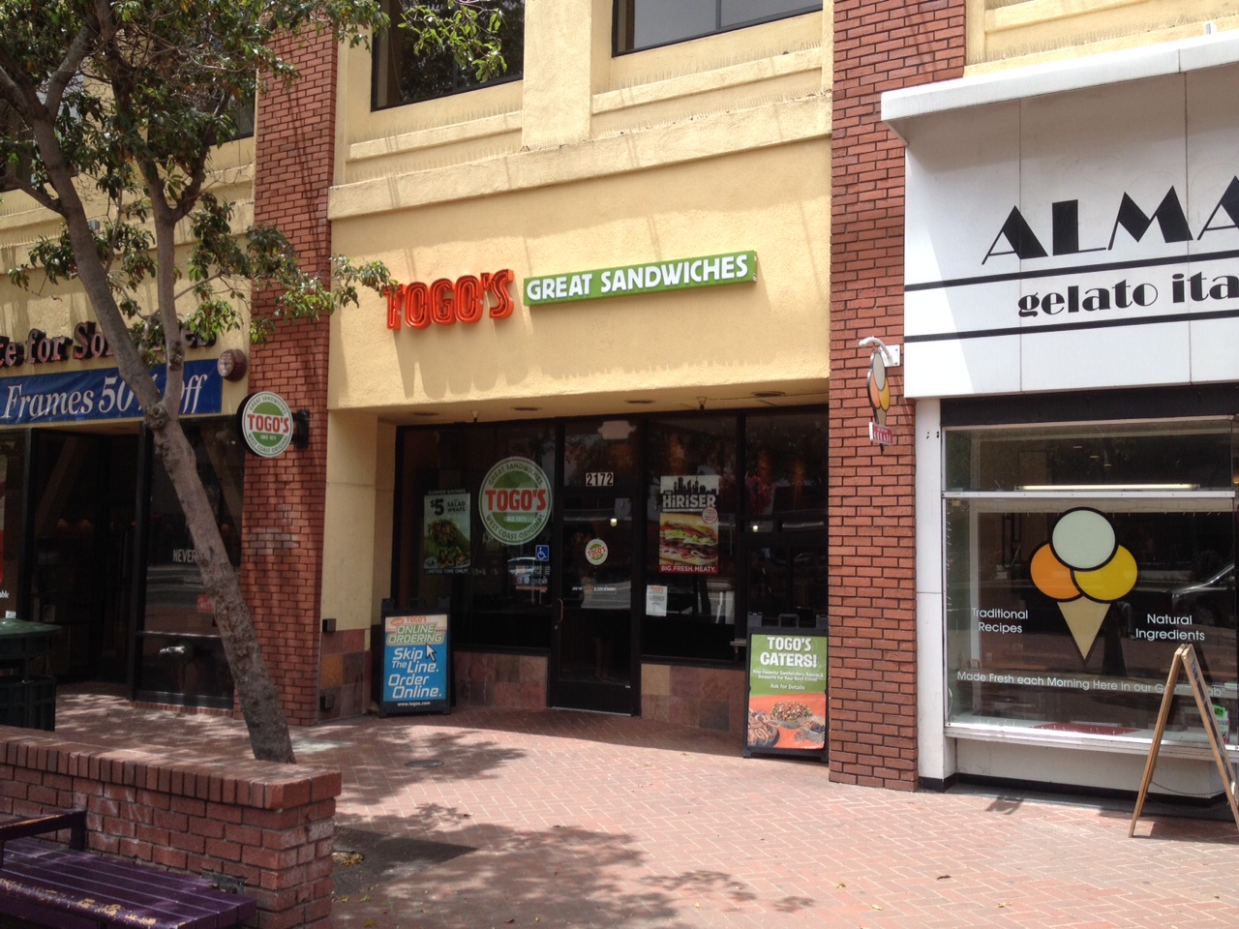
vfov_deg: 40.7
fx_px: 1253
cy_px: 464
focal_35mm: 35
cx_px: 620
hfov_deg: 52.6
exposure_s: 1/778
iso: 50
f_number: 2.4
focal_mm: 4.28
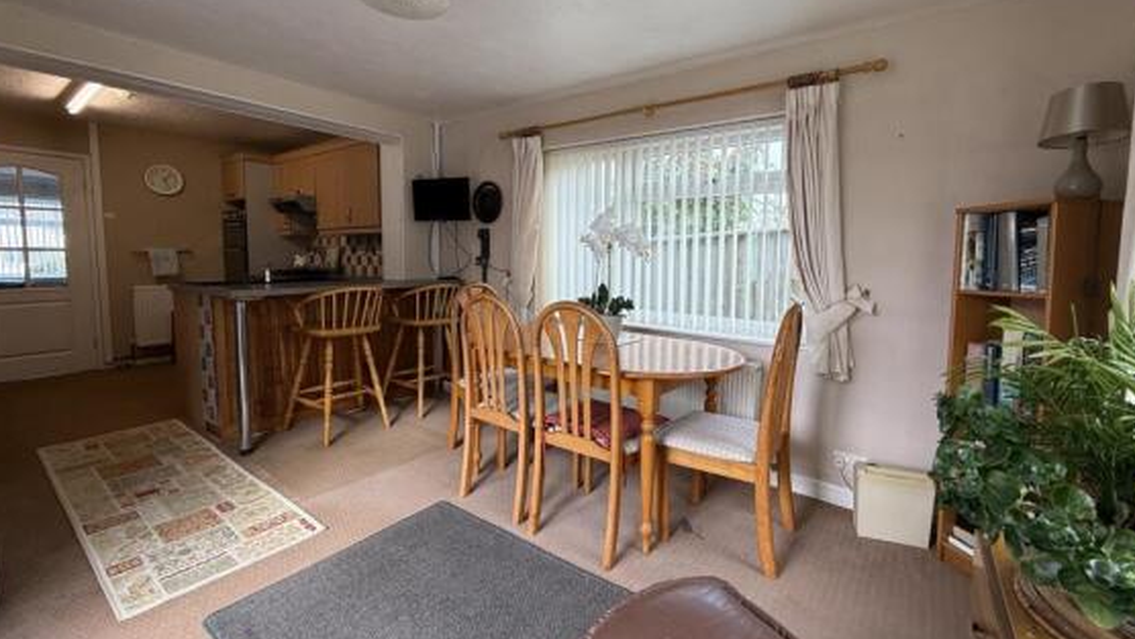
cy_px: 289
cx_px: 585
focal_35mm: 16
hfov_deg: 99.3
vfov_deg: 67.0
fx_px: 482
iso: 64
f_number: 2.2
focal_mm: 2.22
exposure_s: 1/100
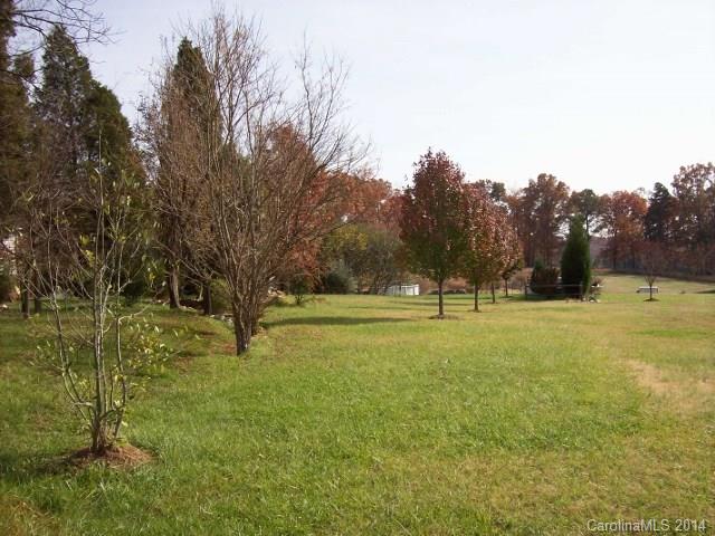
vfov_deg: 39.7
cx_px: 358
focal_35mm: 36
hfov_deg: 51.4
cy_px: 268
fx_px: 744
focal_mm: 6
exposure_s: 1/517
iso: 80
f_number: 4.8
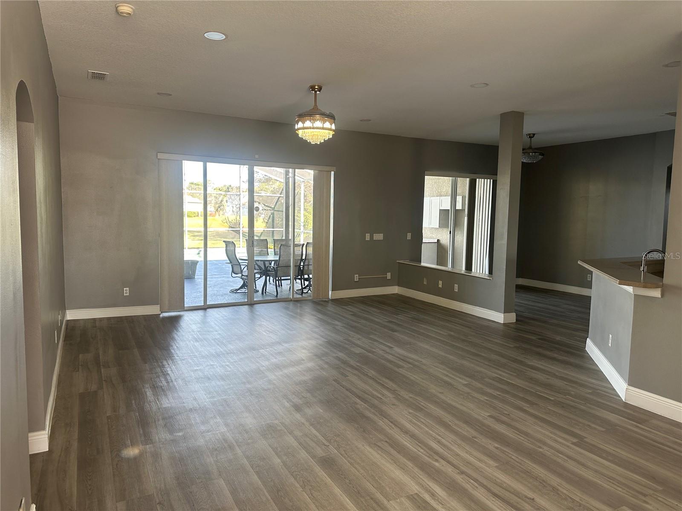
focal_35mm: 24
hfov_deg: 71.6
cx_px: 341
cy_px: 256
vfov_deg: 56.8
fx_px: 473
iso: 125
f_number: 1.78
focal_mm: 6.86
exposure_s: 1/120
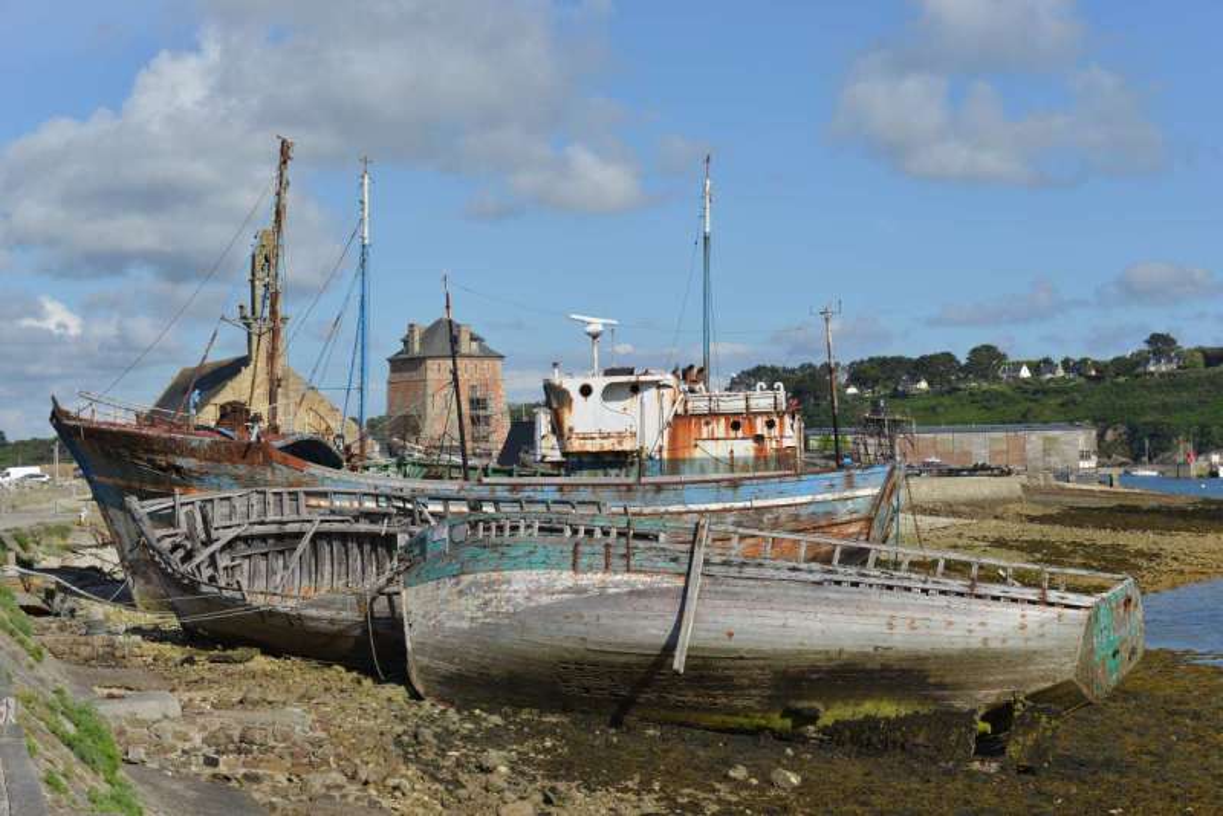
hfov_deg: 28.8
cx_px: 612
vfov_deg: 19.5
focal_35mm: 70
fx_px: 2379
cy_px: 408
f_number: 11
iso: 125
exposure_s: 1/320
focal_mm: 70
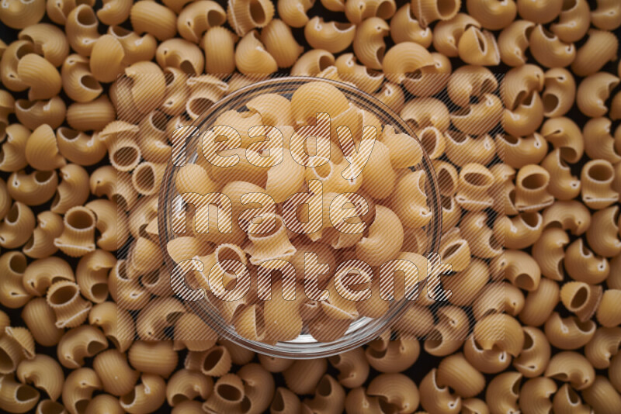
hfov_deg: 39.6
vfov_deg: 27.0
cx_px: 310
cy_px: 207
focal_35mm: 50
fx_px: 863
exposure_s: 1/100
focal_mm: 50
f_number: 8
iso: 160
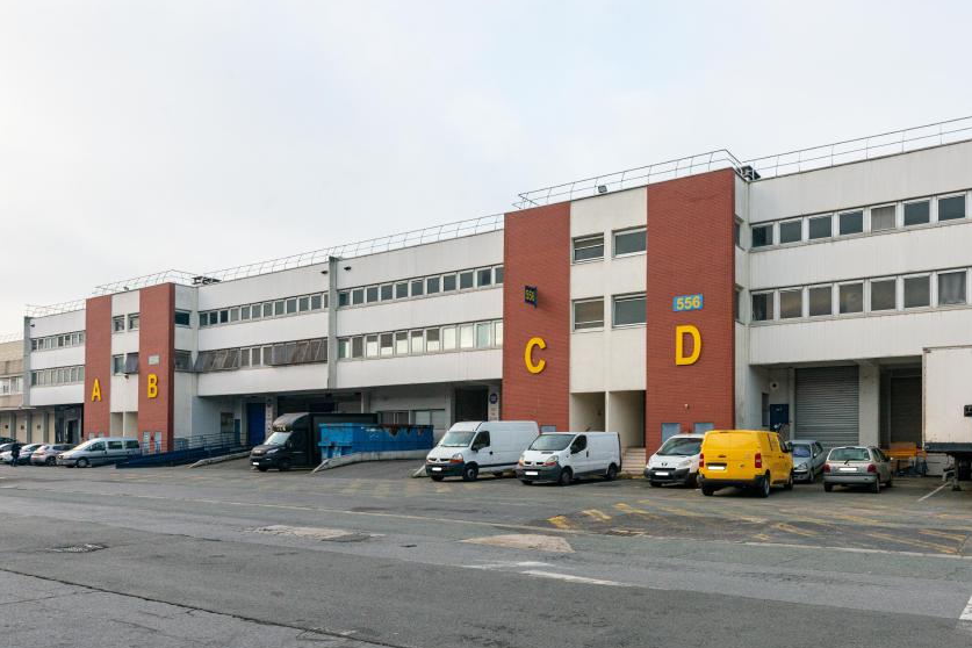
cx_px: 593
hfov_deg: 68.6
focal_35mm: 26
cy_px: 417
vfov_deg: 48.9
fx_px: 702
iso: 800
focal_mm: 17
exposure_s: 1/250
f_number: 11
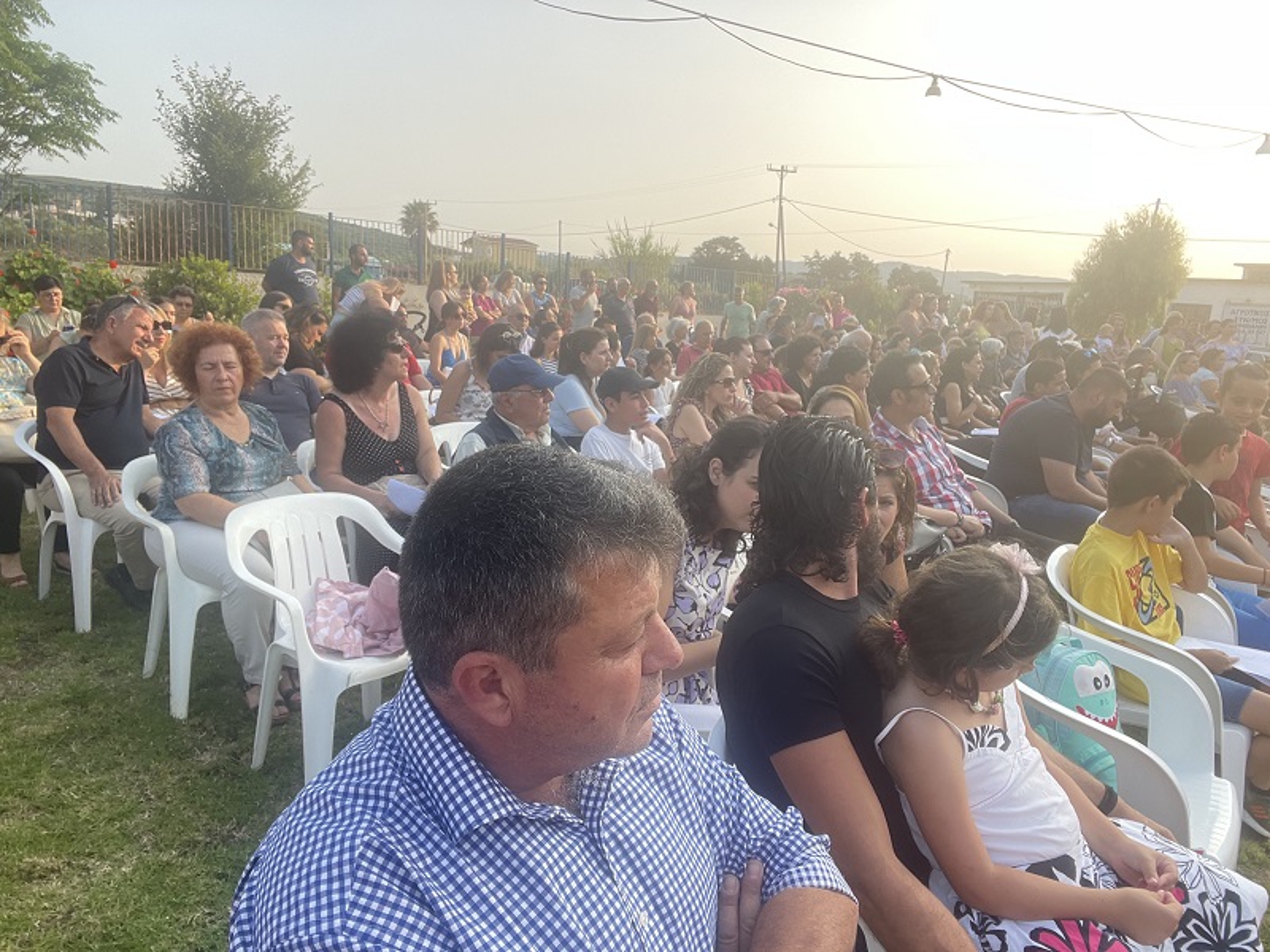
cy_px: 476
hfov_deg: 73.9
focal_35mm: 23
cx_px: 635
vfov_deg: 58.9
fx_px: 844
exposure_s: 1/165
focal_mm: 2.71
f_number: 2.2
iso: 25
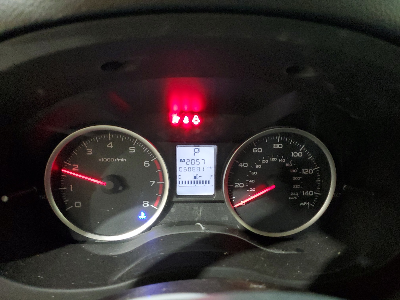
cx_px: 200
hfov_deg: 67.3
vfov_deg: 53.1
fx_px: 300
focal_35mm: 26
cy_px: 150
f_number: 1.5
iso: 325
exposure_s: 1/15
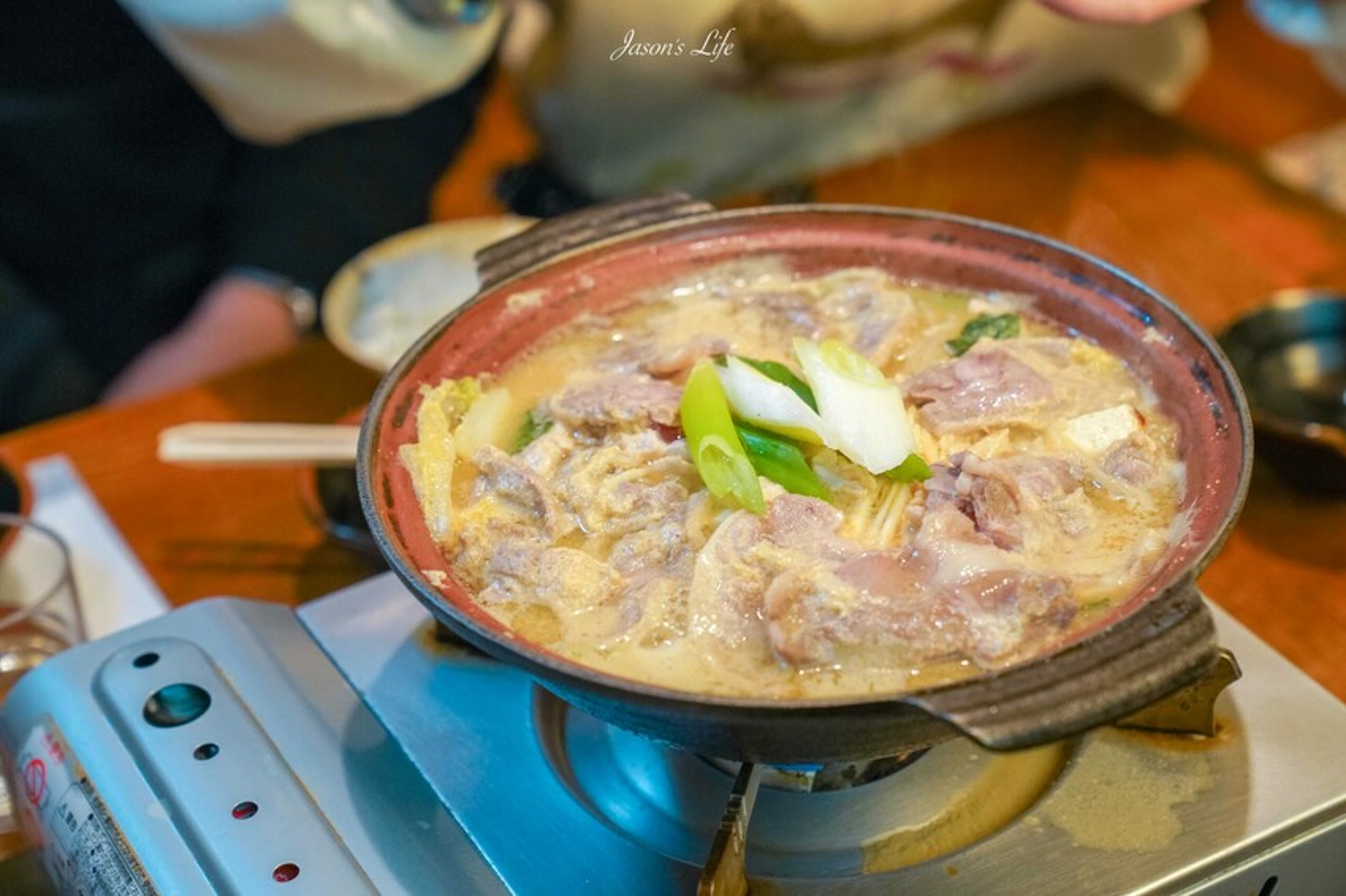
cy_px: 448
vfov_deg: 19.4
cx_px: 673
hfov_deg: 28.9
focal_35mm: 70
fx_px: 2616
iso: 3200
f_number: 4
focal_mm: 70
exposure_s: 1/80
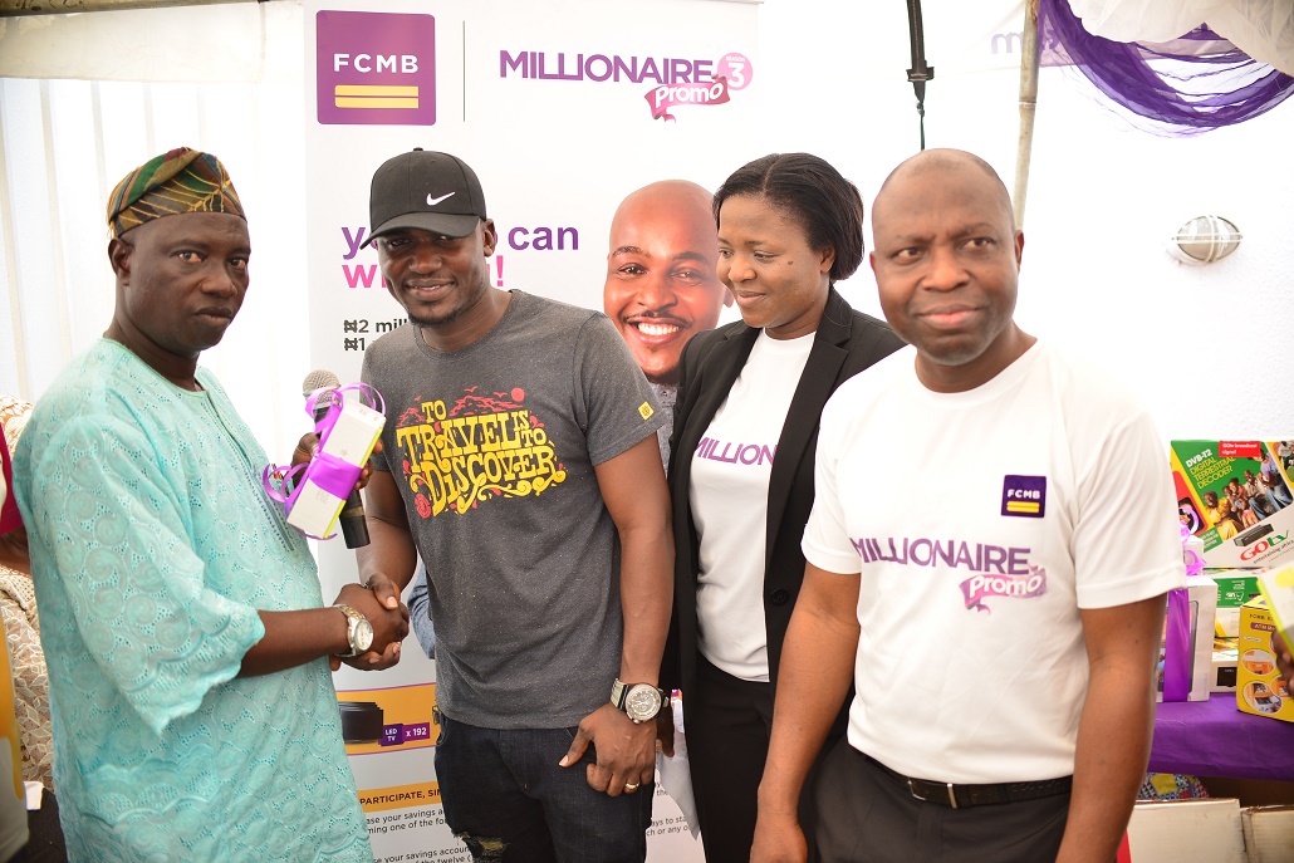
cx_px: 647
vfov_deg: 37.9
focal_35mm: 35
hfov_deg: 54.4
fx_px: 1258
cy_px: 432
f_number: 2.8
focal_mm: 35
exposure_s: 1/160
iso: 125
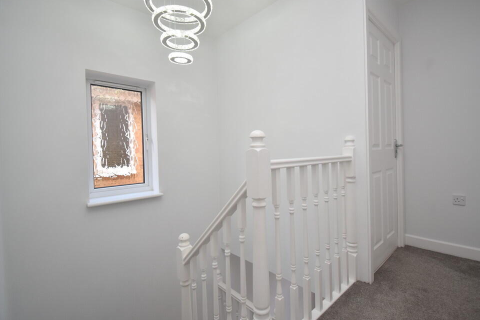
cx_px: 252
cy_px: 156
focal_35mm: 16
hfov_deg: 96.7
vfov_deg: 73.7
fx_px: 213
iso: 500
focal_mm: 10
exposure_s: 1/200
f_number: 5
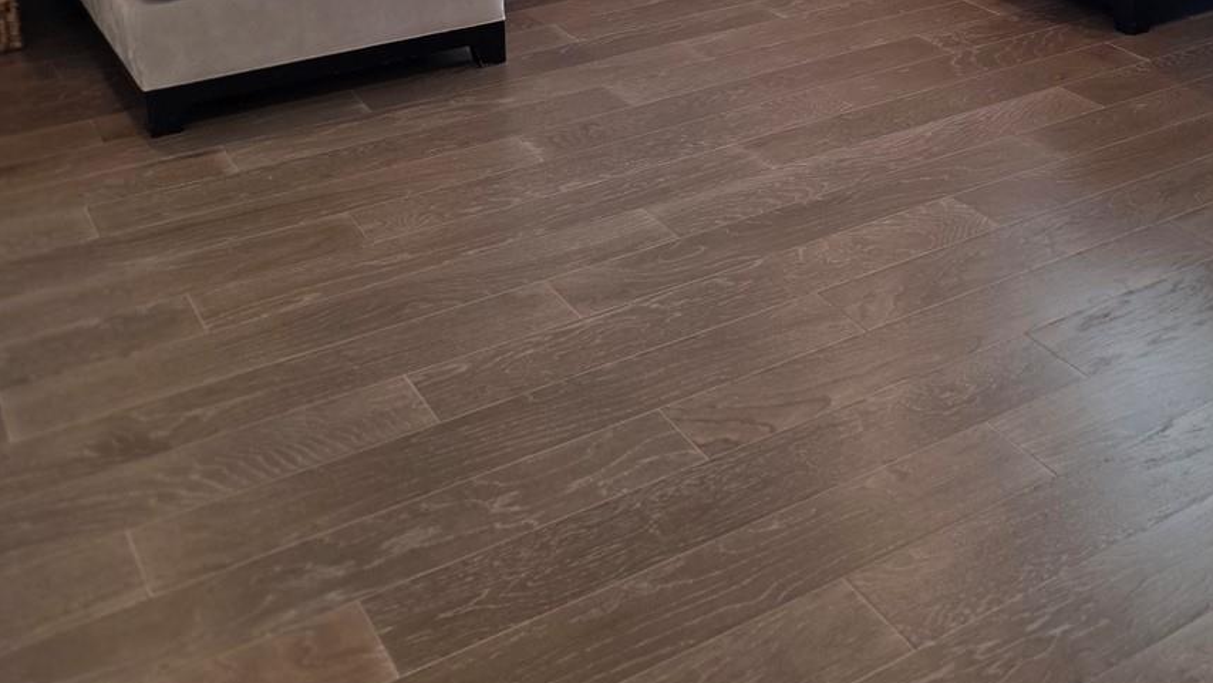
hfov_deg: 42.9
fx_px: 1512
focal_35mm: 47
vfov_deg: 23.2
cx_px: 840
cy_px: -149
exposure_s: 1/120
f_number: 1.7
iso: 160
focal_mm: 6.3
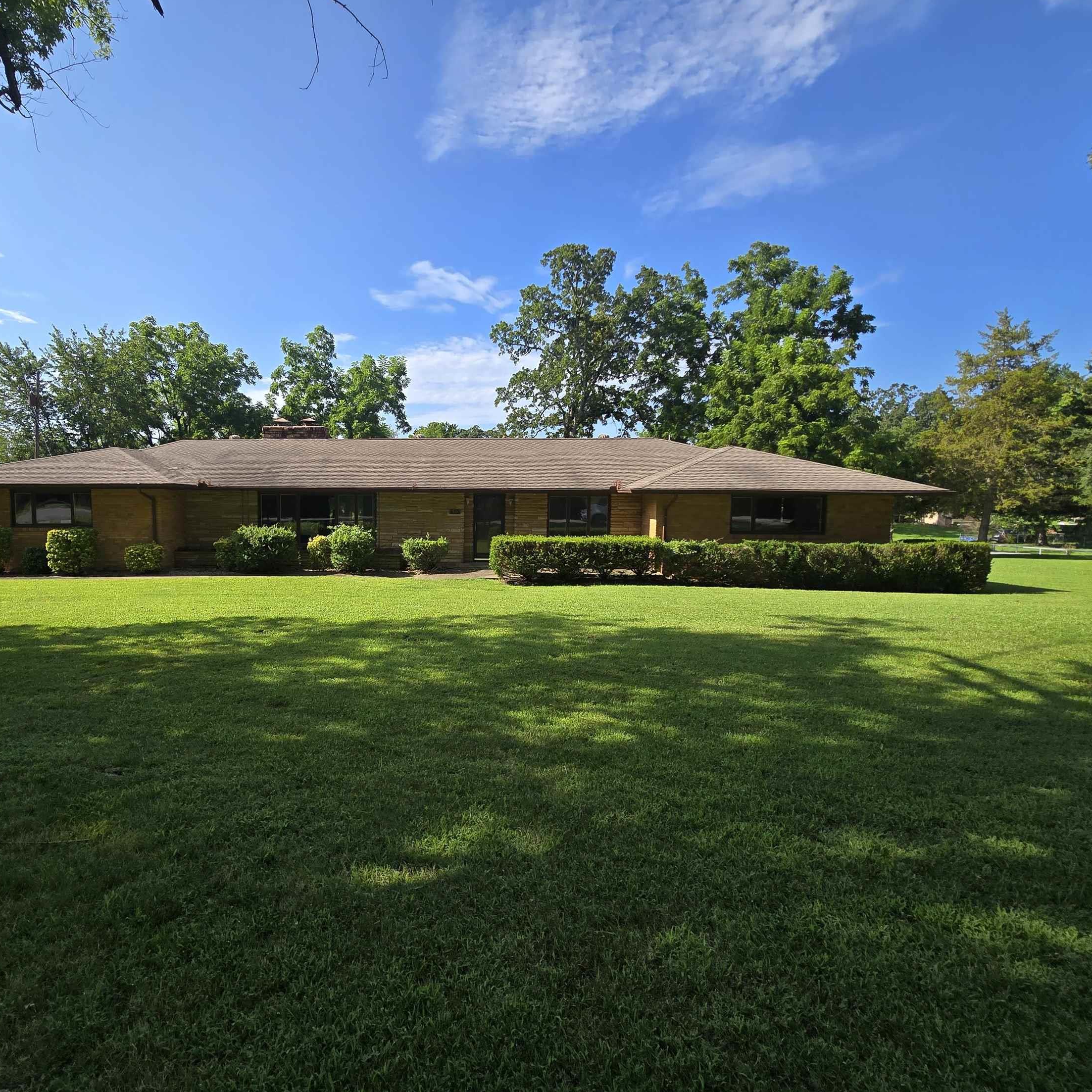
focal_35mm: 16
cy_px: 535
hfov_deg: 86.4
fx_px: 571
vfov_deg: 87.4
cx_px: 438
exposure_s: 1/1311
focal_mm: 2.2
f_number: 2.2
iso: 50
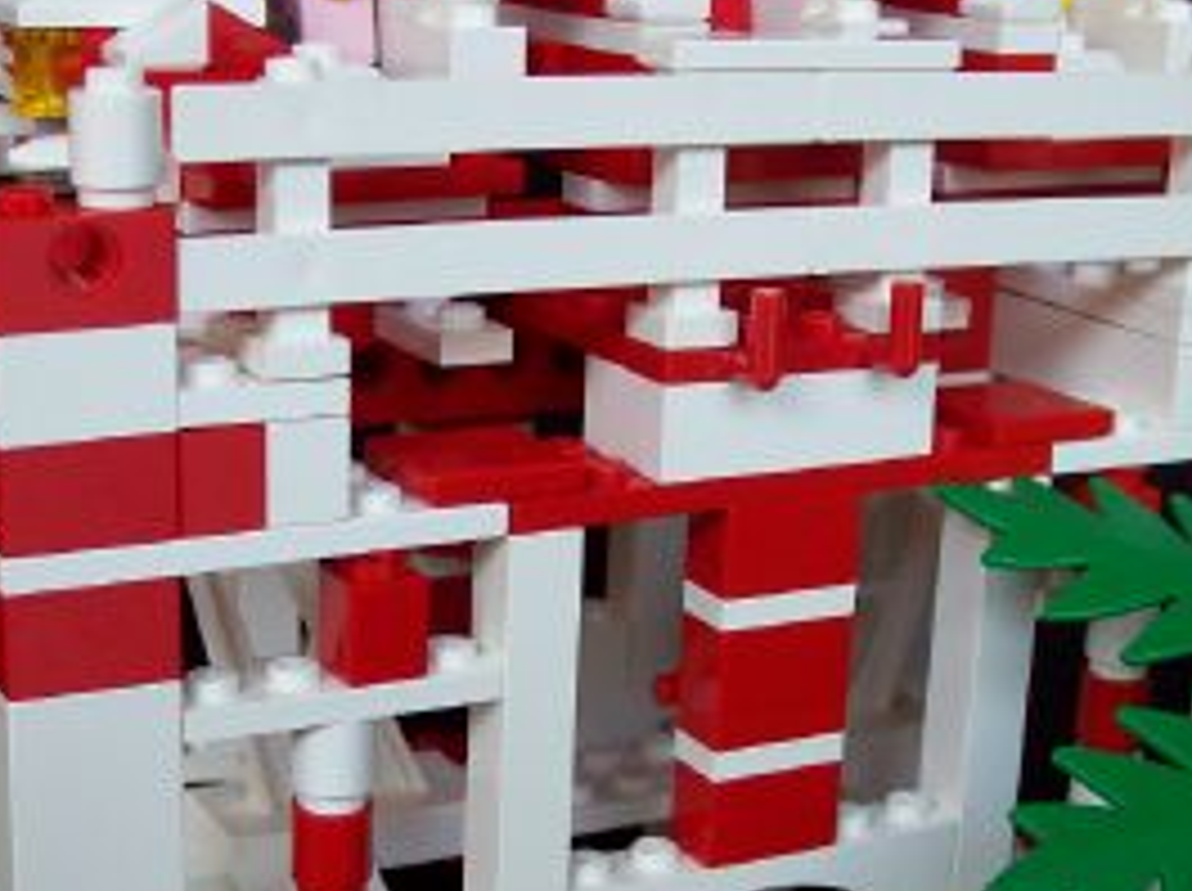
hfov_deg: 28.5
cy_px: 538
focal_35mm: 68
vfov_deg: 21.5
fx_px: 2338
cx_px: 477
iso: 101
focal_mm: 7.6
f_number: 3
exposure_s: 1/42
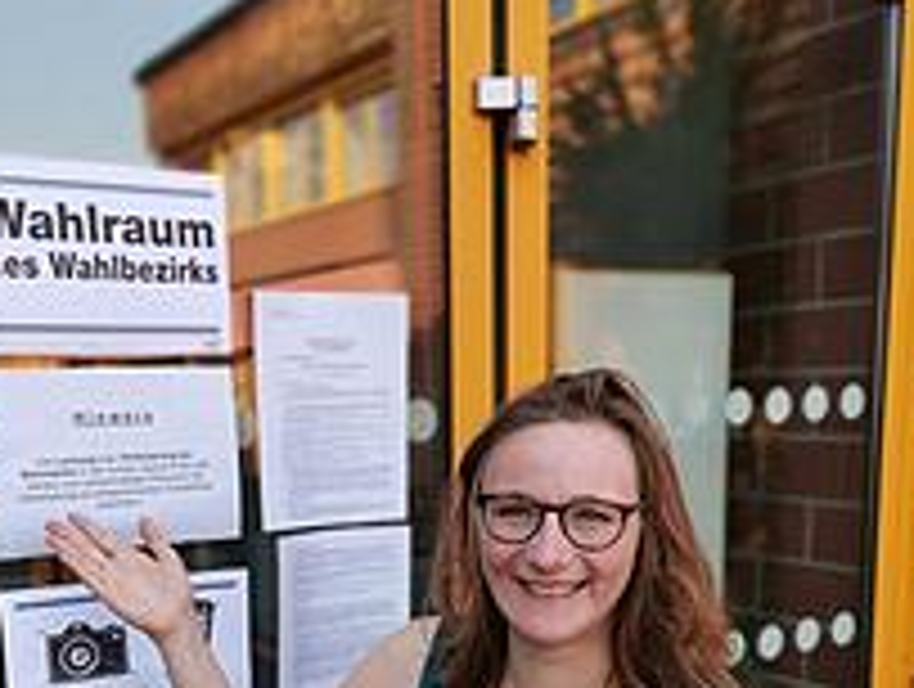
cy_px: 580
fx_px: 1190
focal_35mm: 45
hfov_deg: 41.9
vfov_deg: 31.2
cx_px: 405
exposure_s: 1/162
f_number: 2.4
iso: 50
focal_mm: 4.75
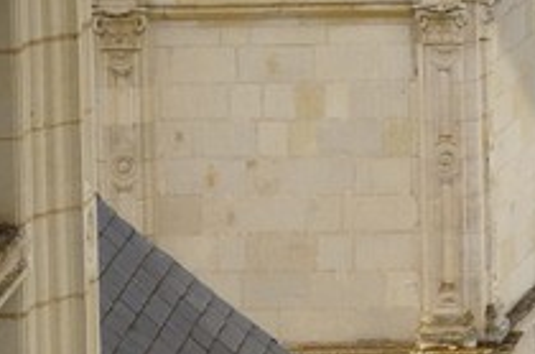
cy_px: -364
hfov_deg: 6.1
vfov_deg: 4.2
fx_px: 4745
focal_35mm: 320
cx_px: 1457
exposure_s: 1/160
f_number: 9
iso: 100
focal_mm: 28
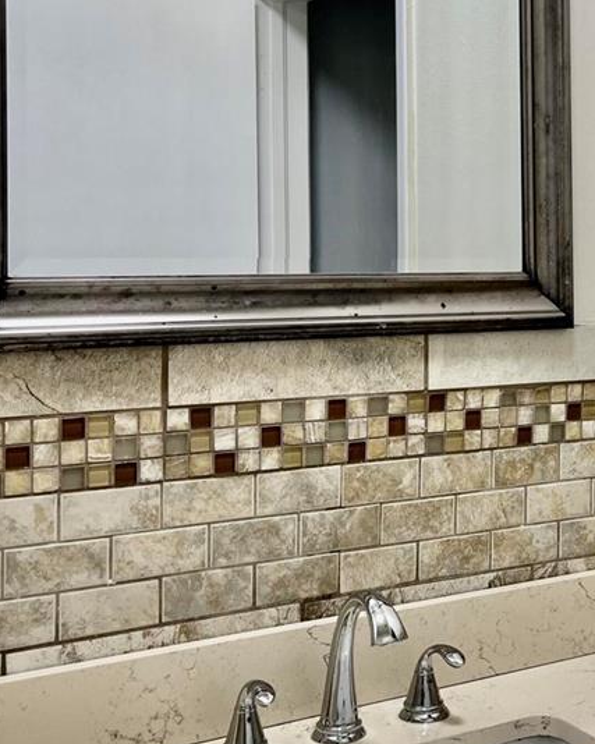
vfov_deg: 32.8
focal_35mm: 57
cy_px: 255
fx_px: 1255
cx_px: 621
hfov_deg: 25.1
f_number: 1.6
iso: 32
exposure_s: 1/126
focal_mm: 5.1
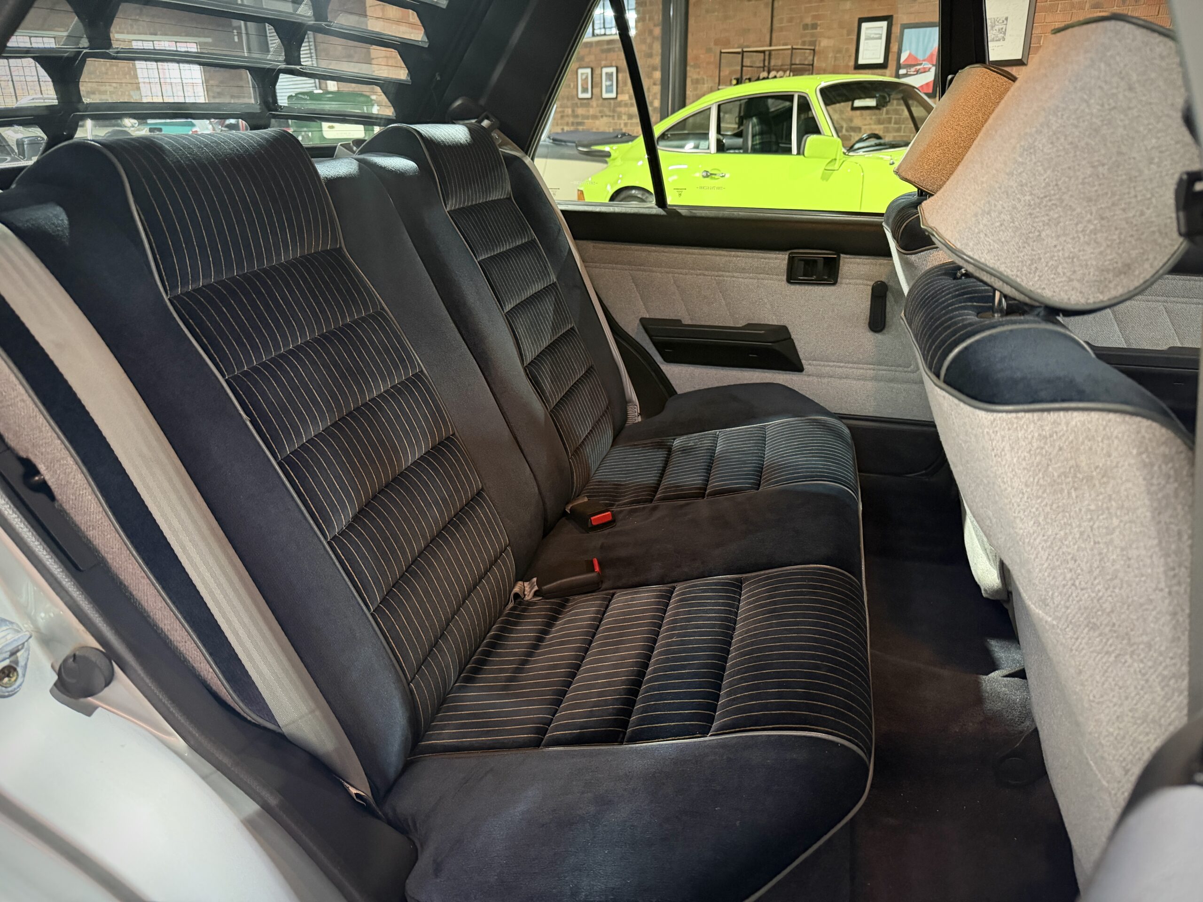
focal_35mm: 24
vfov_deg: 56.8
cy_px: 451
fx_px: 834
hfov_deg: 71.6
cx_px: 602
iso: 800
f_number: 1.78
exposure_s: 1/25
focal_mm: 6.76
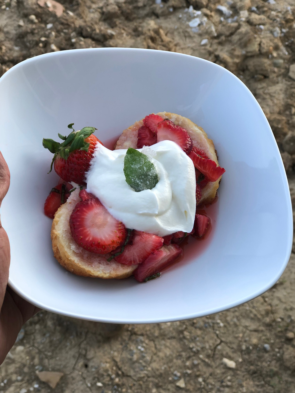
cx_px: 148
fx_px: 648
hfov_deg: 25.7
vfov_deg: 33.8
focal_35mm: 57
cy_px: 196
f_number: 2.8
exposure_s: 1/120
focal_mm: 6.6
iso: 25
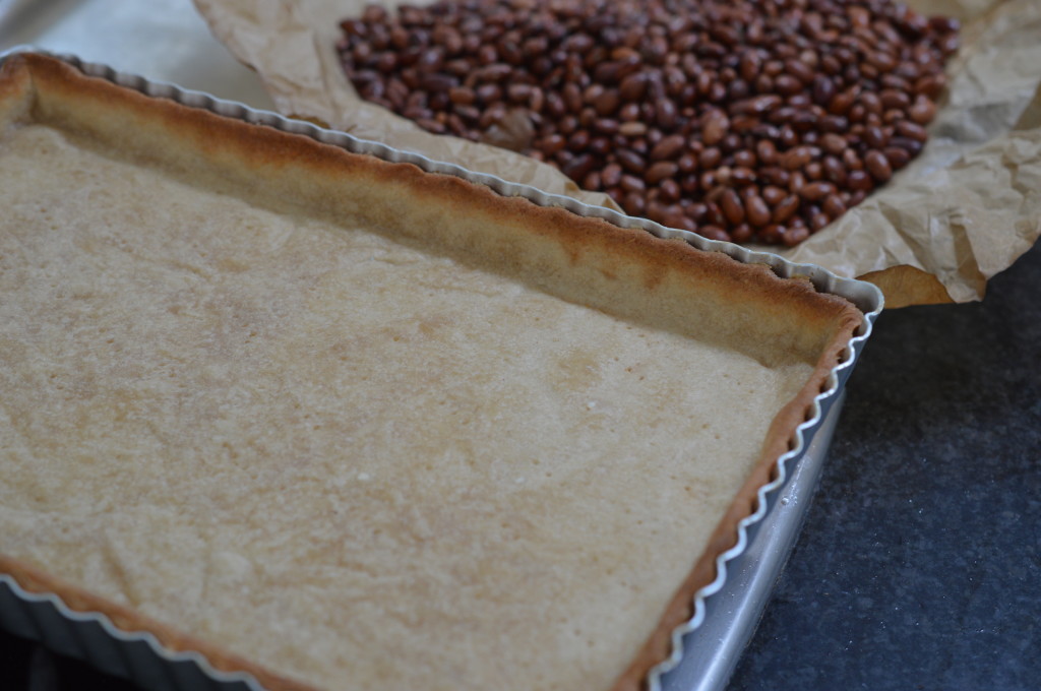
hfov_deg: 33.4
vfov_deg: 22.6
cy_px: 346
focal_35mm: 60
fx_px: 1733
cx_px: 520
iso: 400
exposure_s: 1/80
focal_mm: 40
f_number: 4.5
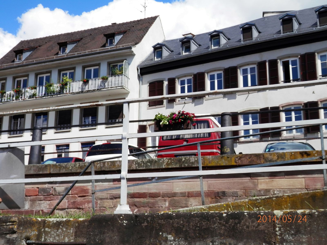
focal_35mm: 49
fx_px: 463
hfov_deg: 38.9
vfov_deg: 29.7
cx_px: 164
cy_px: 122
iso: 80
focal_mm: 8.9
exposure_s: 1/800
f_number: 4
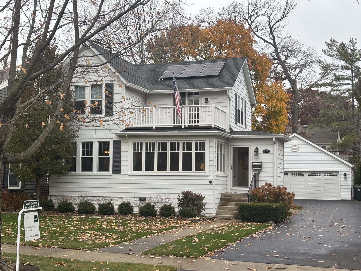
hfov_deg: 36.8
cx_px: 180
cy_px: 136
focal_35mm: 52
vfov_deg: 28.0
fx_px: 542
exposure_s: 1/306
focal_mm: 5.96
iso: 32
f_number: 1.6
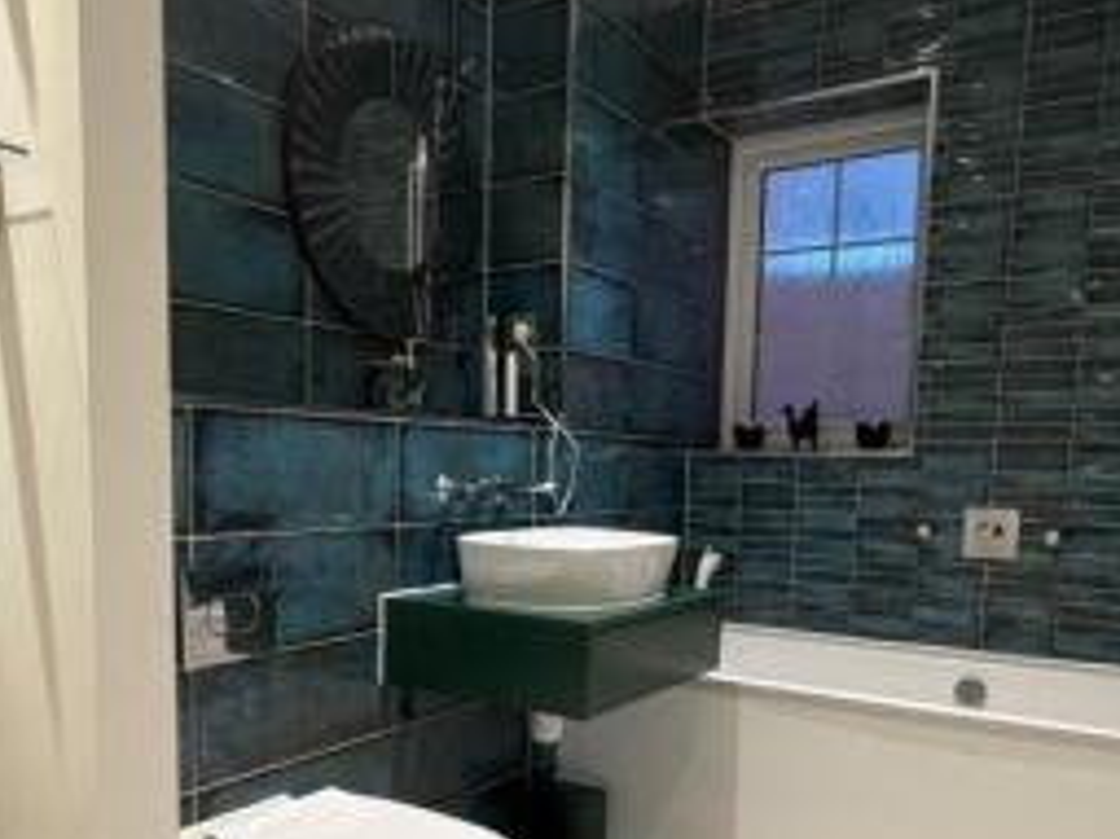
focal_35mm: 32
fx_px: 1035
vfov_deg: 43.2
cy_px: 591
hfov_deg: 56.6
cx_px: 477
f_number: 2.2
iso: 250
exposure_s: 1/100
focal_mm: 2.22
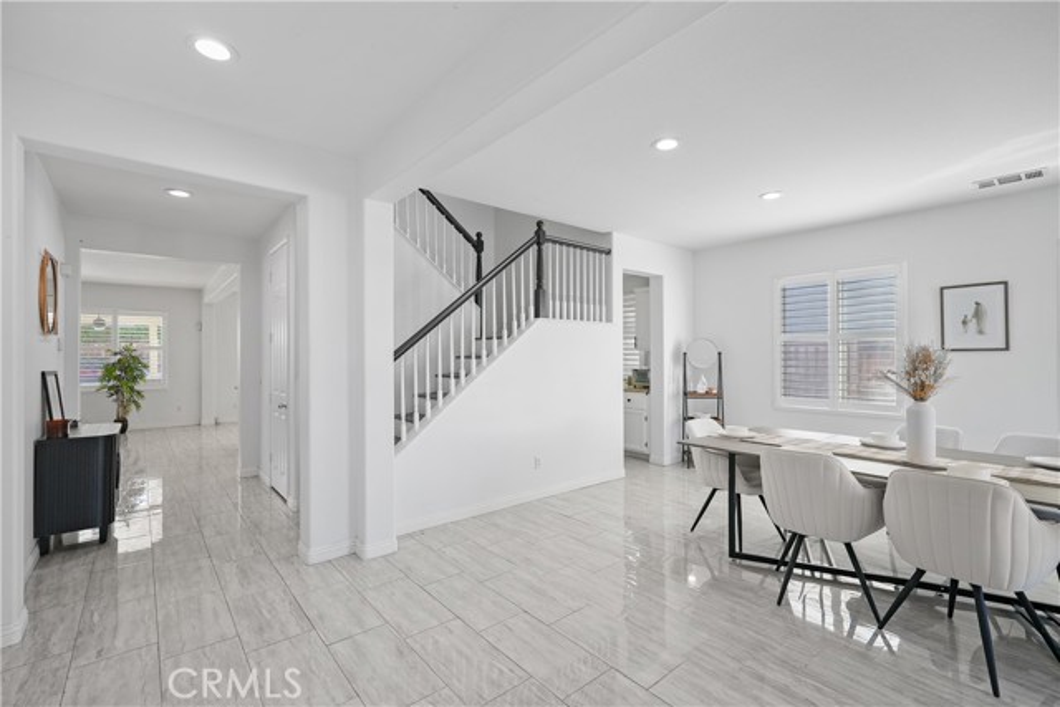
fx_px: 471
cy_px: 354
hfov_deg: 96.7
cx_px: 530
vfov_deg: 73.8
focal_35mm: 16
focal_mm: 16
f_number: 4
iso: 125
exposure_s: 1/15
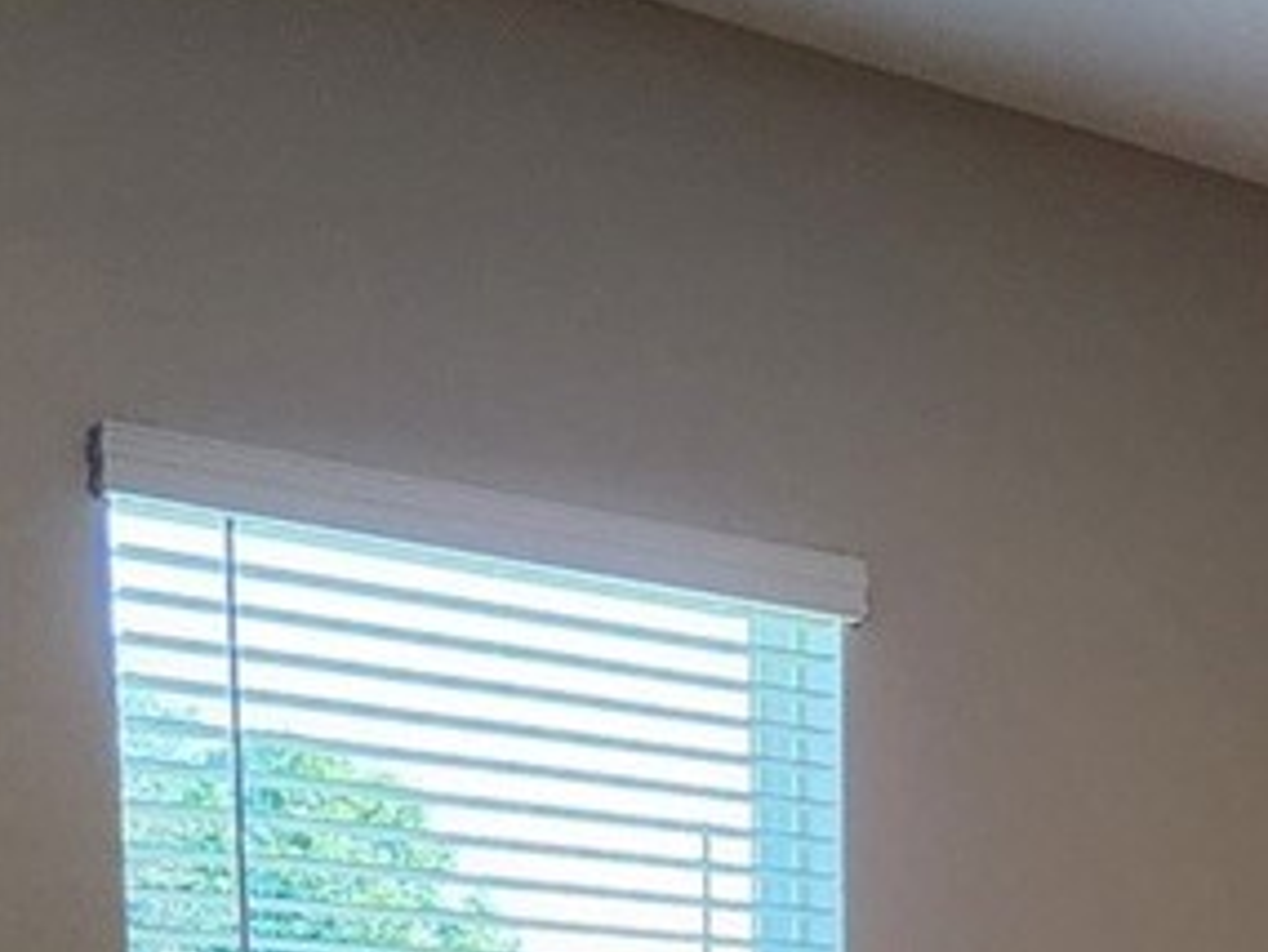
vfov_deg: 17.4
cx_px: 1490
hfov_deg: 24.4
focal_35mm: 73
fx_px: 2675
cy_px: 1575
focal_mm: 2.2
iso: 125
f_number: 2.2
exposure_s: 1/60
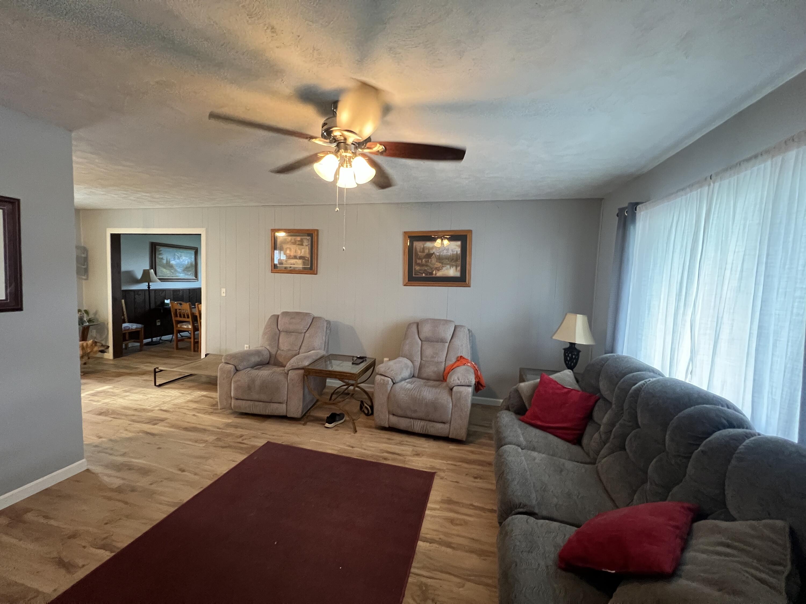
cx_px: 403
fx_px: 303
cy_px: 302
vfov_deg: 89.9
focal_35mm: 13
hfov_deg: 106.2
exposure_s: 1/60
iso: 640
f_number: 1.8
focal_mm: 1.57
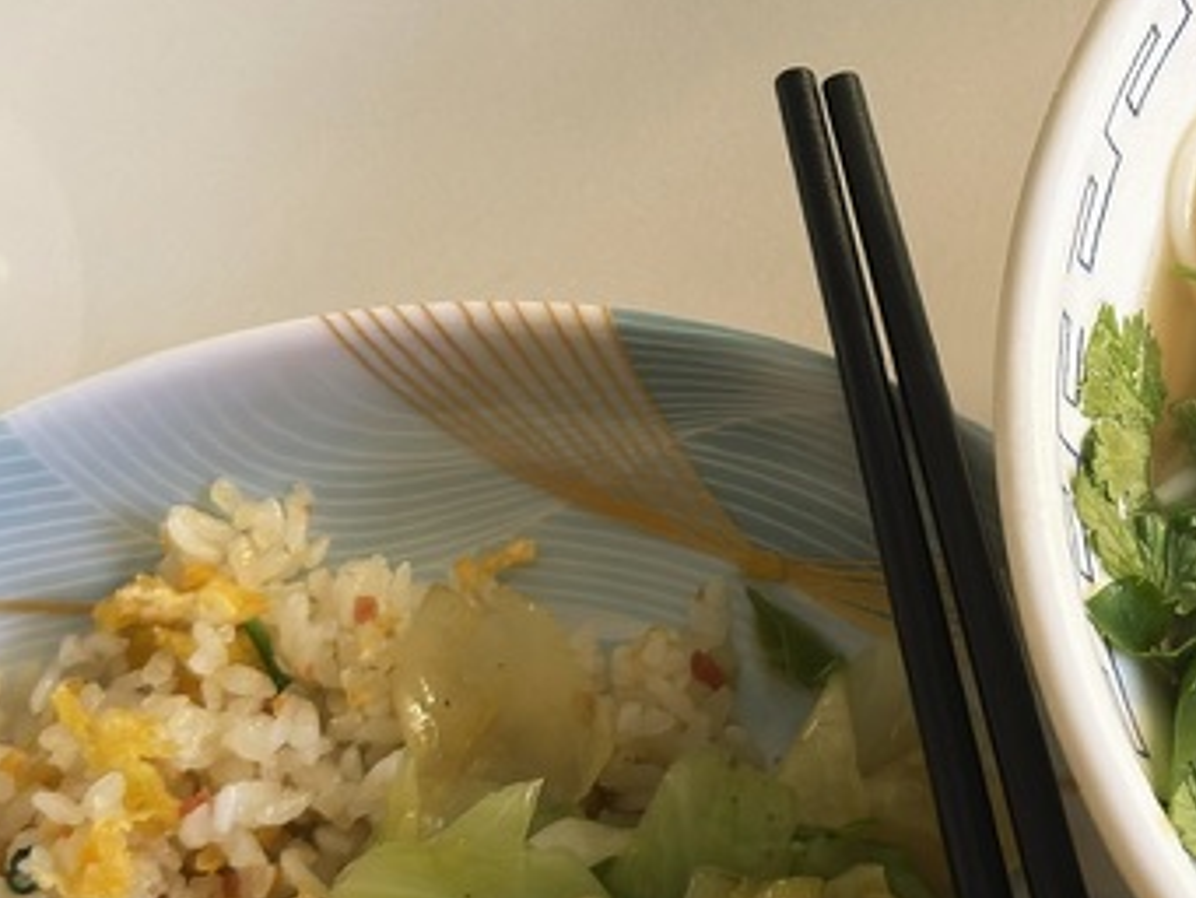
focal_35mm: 108
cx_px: 1171
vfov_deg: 13.5
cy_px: -81
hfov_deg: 17.8
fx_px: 3733
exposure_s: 1/60
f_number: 1.78
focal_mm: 6.76
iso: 100
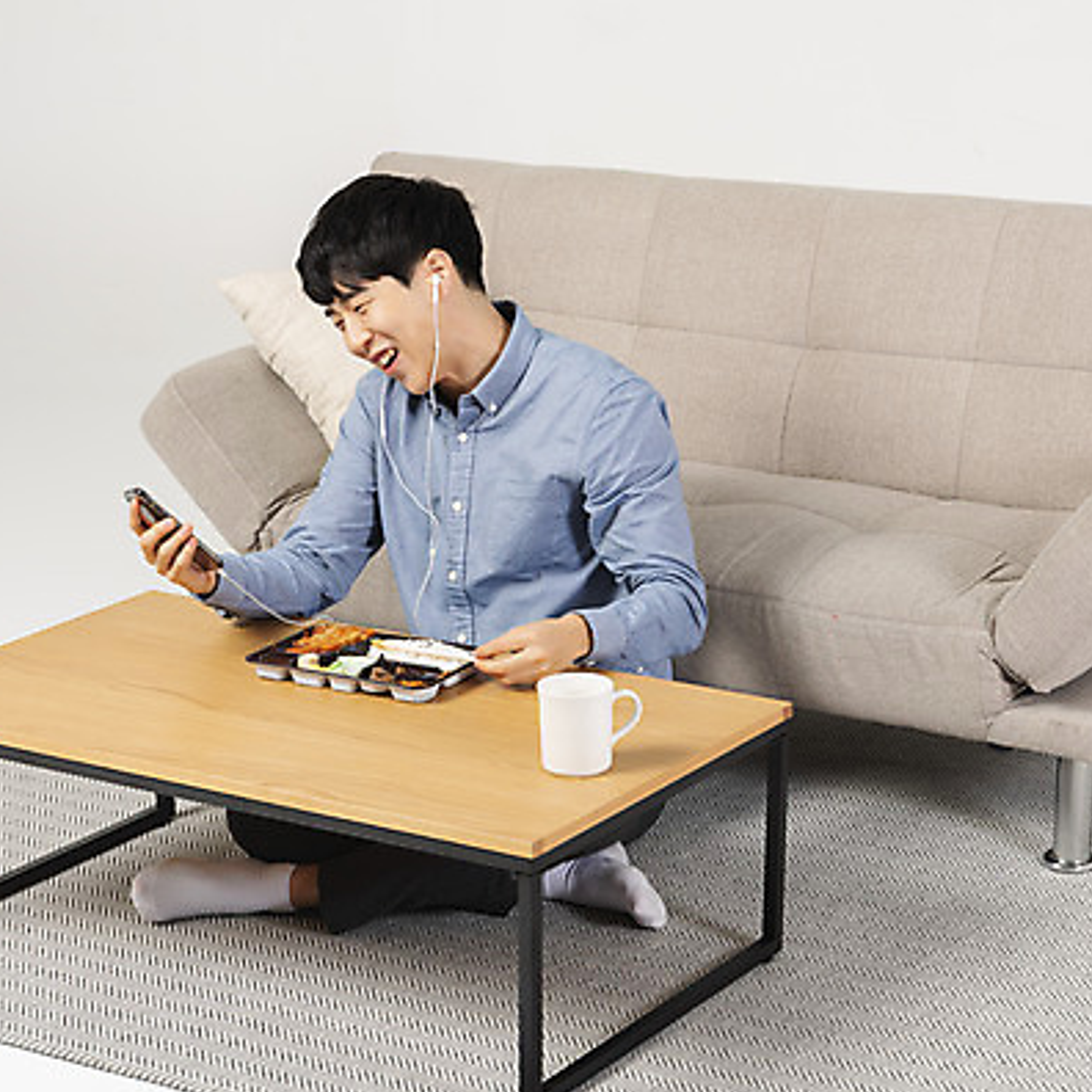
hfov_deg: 19.3
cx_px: 608
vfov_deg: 19.3
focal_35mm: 90
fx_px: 3212
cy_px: 549
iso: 100
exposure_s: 1/125
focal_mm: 70
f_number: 13
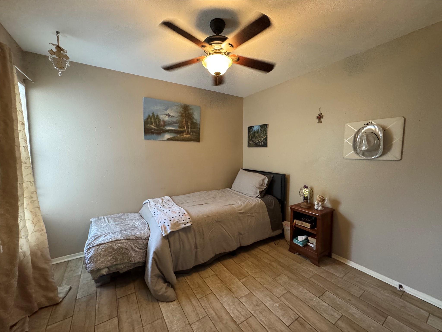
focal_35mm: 14
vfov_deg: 85.7
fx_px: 179
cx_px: 221
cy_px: 166
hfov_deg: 102.1
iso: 640
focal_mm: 2.22
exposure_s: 1/60
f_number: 2.2
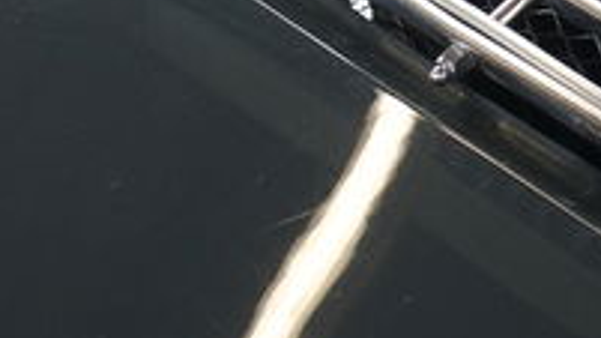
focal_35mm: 116
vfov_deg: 10.3
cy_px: -49
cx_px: 900
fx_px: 1848
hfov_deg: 16.8
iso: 400
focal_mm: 11
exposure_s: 1/40
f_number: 4
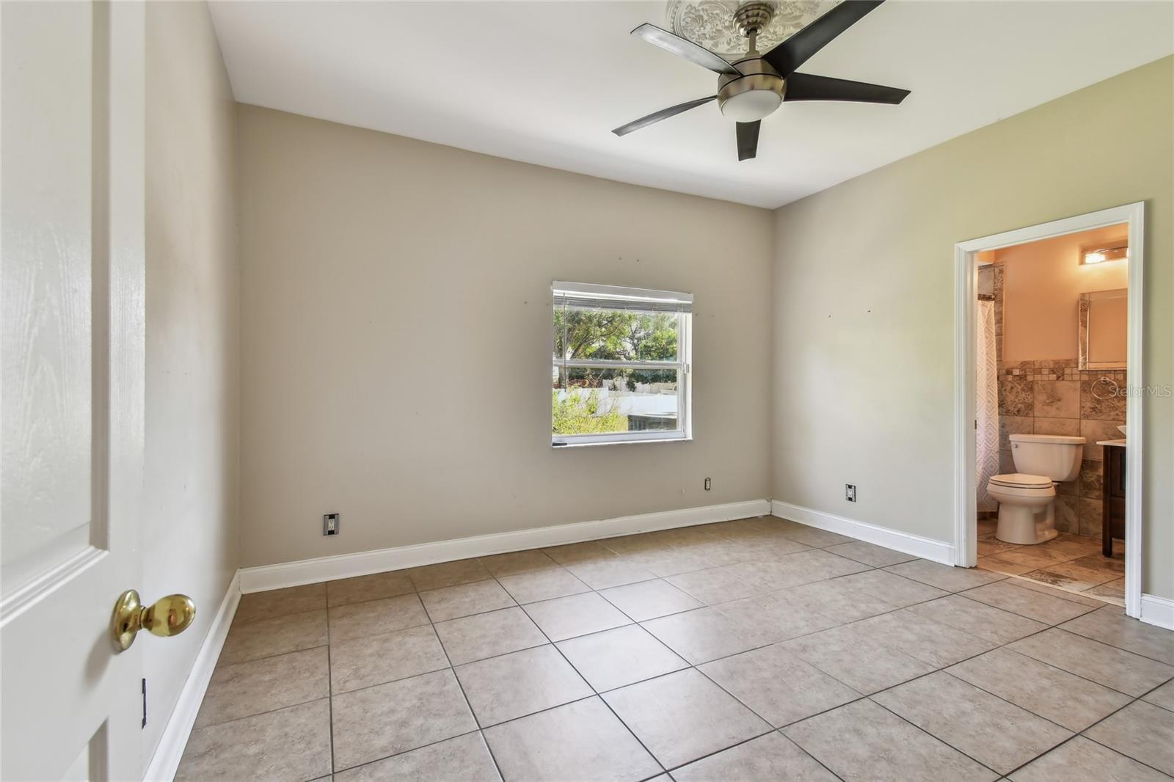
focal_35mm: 15
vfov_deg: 77.3
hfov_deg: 100.4
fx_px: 489
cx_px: 587
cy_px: 391
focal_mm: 10
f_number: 7.1
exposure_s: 1/15
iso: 100
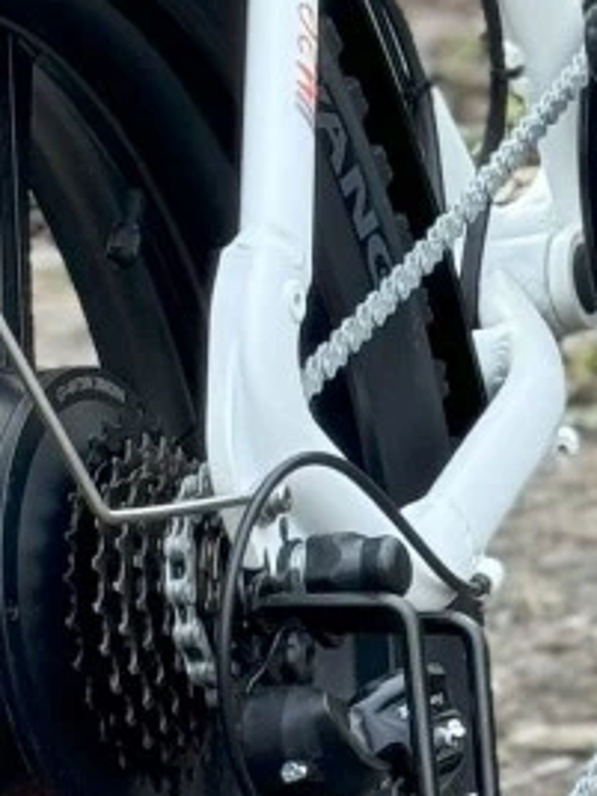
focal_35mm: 287
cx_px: 656
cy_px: -371
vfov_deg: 6.8
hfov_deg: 5.2
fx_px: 6600
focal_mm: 6.86
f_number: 1.78
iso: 80
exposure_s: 1/123
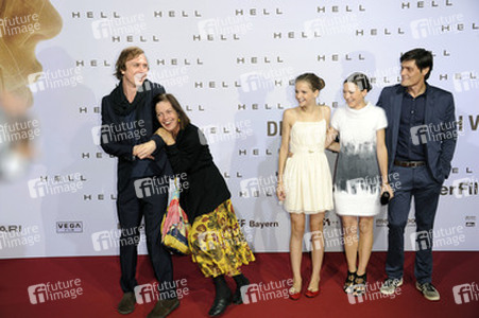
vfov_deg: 27.0
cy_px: 159
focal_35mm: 50
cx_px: 240
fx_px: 665
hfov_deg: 39.6
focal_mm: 50
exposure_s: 1/160
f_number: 5.6
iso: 500
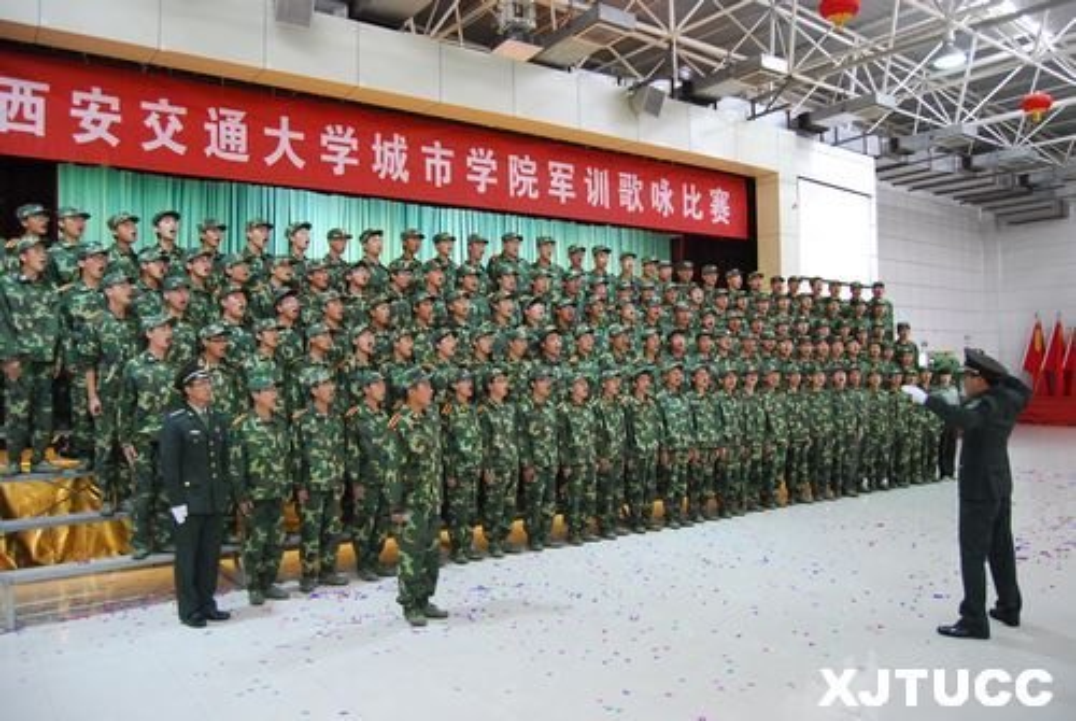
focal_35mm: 27
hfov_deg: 67.3
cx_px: 538
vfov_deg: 48.1
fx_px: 808
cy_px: 360
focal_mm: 18
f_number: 3.5
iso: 1600
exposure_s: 1/30
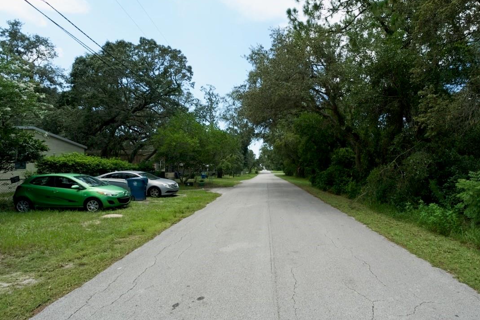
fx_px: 240
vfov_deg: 67.2
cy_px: 174
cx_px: 280
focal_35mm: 18
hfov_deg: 89.2
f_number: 6.3
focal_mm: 10
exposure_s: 1/100
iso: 100
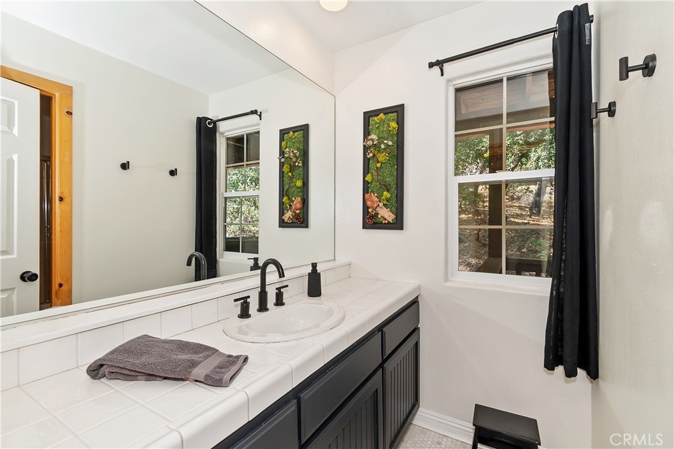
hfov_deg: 100.4
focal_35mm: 15
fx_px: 281
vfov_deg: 77.3
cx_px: 337
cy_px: 224
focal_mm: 10
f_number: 8
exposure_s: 1/30
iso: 400
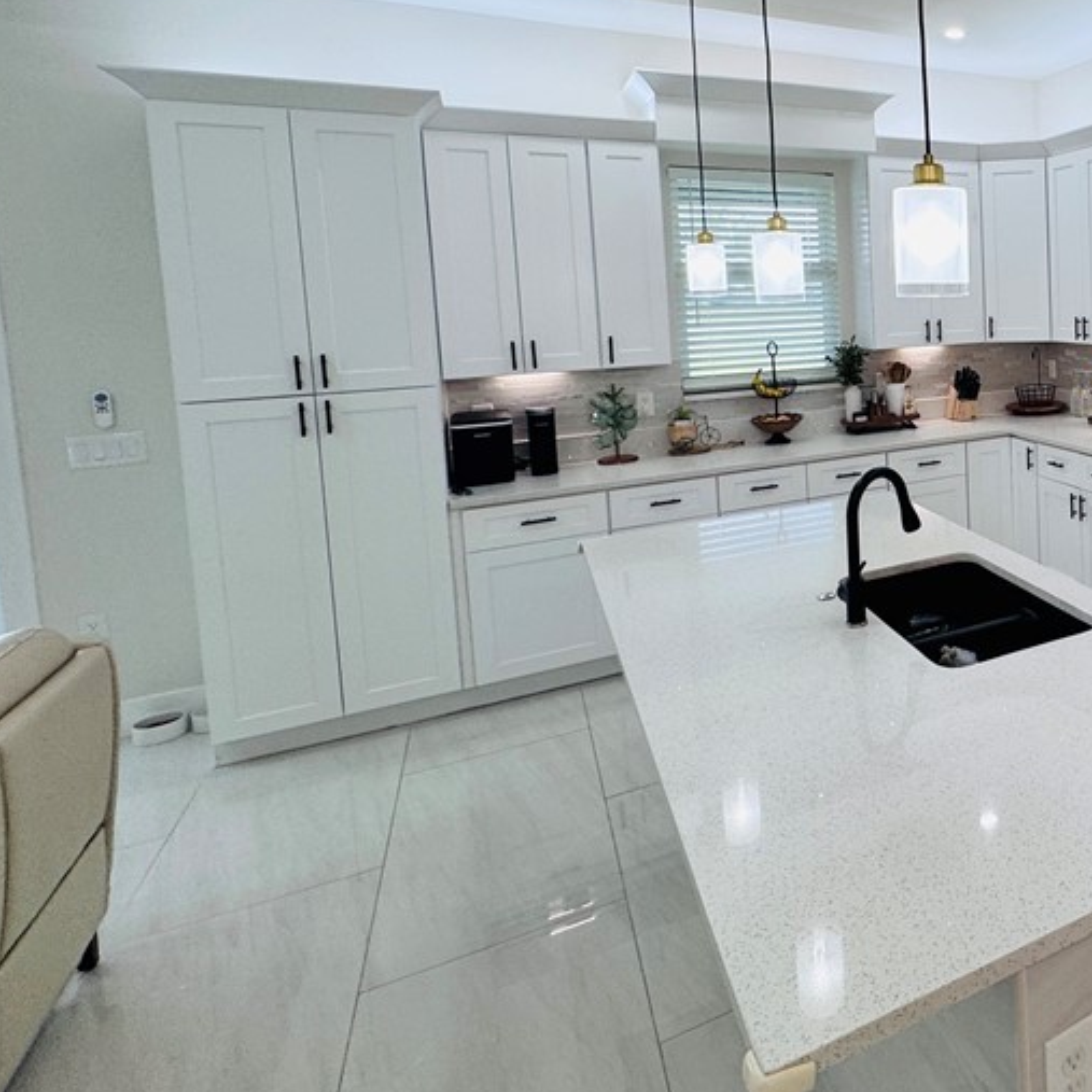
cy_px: 349
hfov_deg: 51.3
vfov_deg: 61.1
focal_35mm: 25
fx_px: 892
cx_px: 1077
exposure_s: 1/120
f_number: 2.2
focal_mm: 2.22
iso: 125
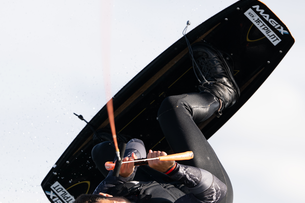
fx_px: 5668
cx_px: 107
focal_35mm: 669
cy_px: 154
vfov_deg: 2.1
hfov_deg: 3.1
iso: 400
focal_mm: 400
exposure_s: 1/2500
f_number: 4.5
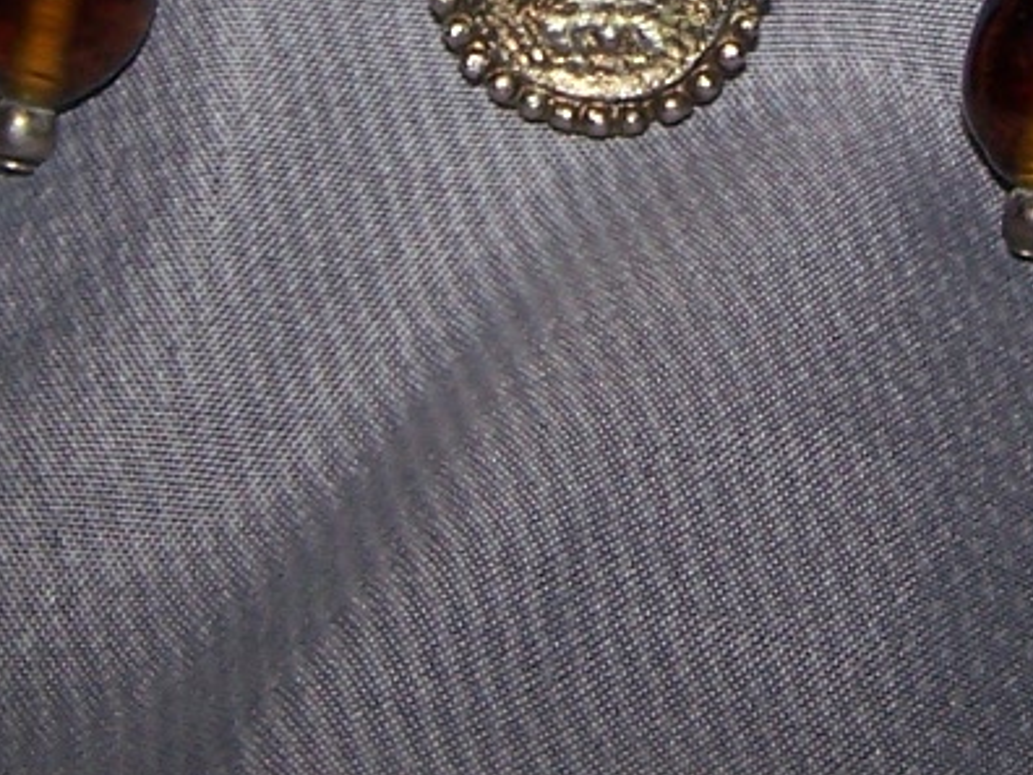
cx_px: 751
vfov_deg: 9.7
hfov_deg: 13.2
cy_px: -397
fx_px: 4446
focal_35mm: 149
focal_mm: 6.3
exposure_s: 1/60
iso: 80
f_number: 2.8
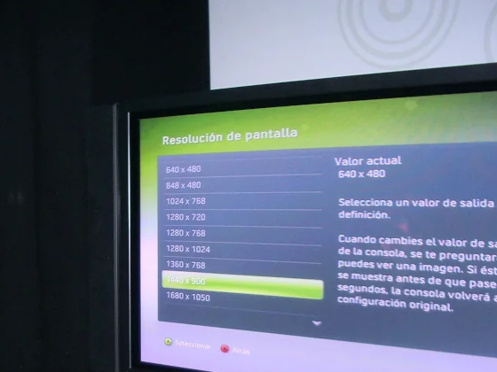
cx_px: 146
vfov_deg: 23.9
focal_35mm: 60
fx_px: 861
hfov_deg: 31.8
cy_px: 316
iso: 100
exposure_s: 1/40
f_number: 2.6
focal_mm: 5.8
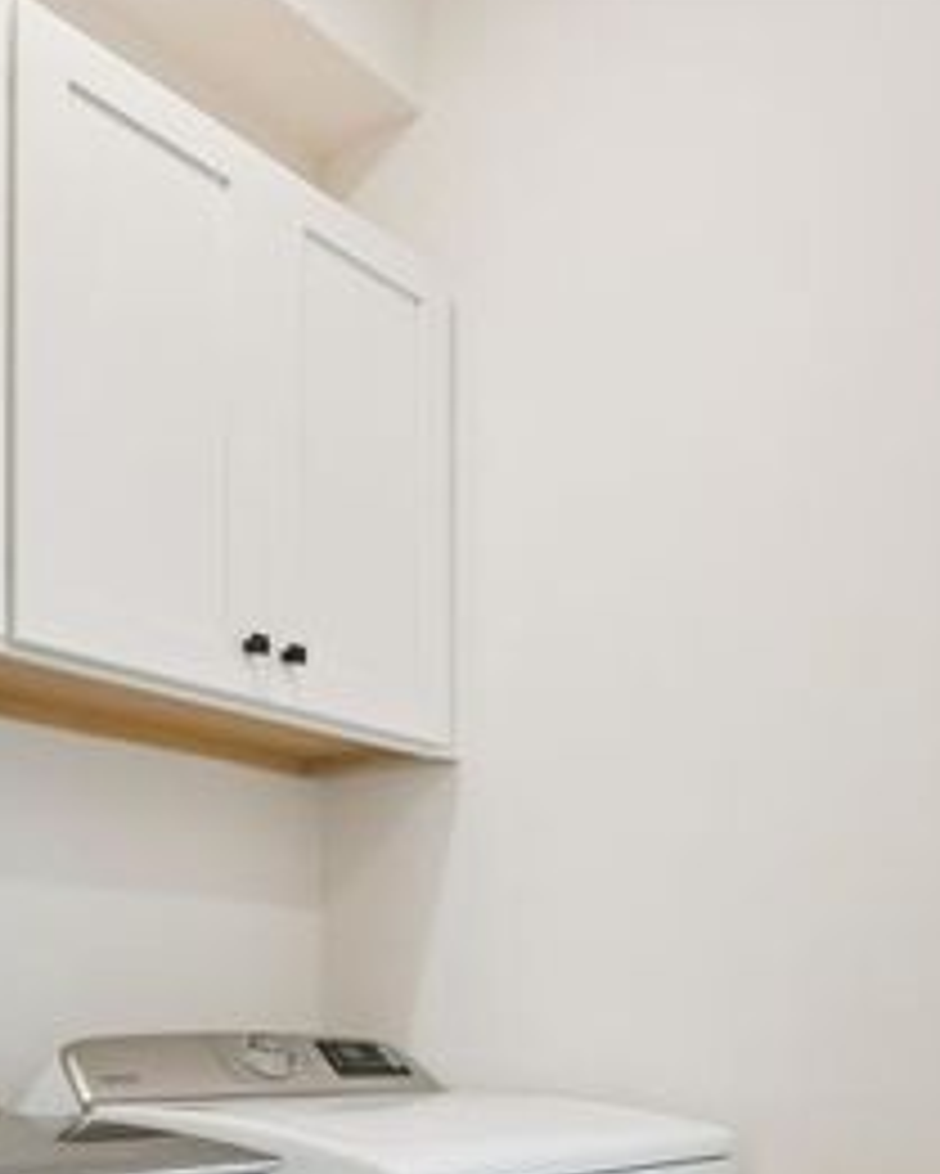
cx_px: 560
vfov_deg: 42.5
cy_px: 1023
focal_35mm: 40
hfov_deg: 37.2
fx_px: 1391
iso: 800
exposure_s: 1/30
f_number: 11
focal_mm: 15.8
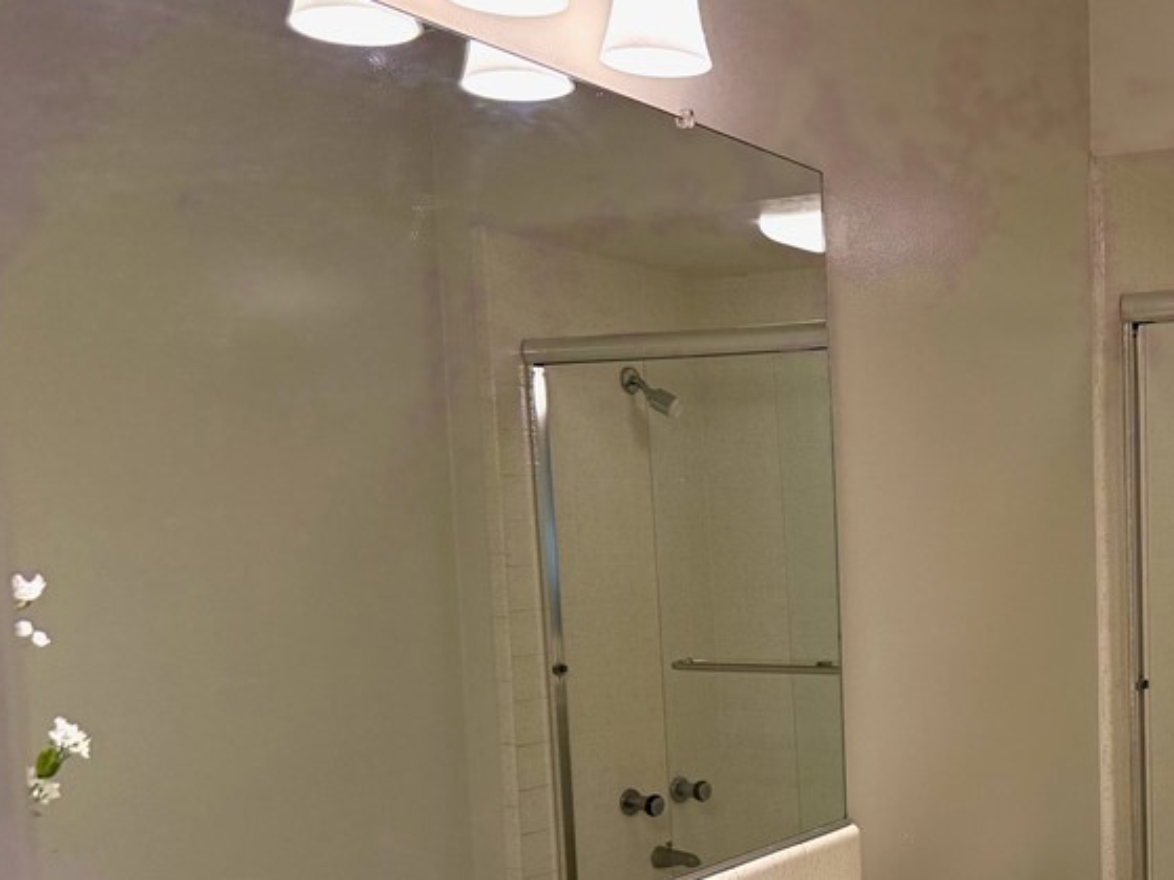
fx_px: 1492
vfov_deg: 32.3
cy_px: 649
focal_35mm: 44
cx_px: 1050
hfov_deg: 39.9
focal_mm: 6.76
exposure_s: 1/200
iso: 200
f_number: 1.78
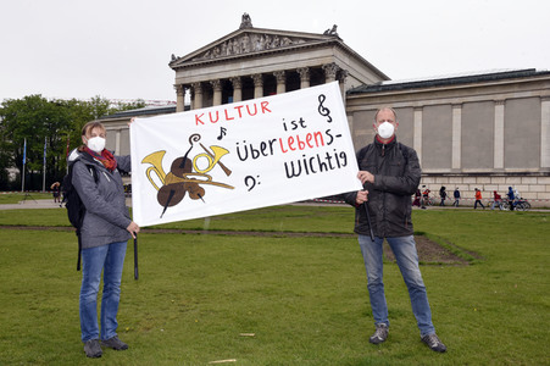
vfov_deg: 42.3
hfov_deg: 60.3
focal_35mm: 31
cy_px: 183
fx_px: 473
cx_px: 275
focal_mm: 31
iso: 400
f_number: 11
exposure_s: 1/160
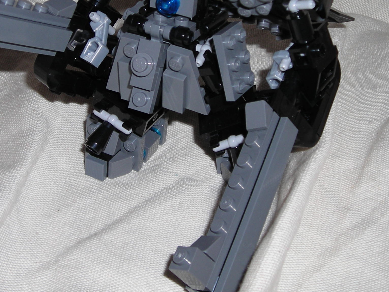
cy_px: 53
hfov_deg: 27.7
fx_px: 787
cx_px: 154
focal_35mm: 70
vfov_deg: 20.7
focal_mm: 6.3
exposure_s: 1/60
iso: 50
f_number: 3.2
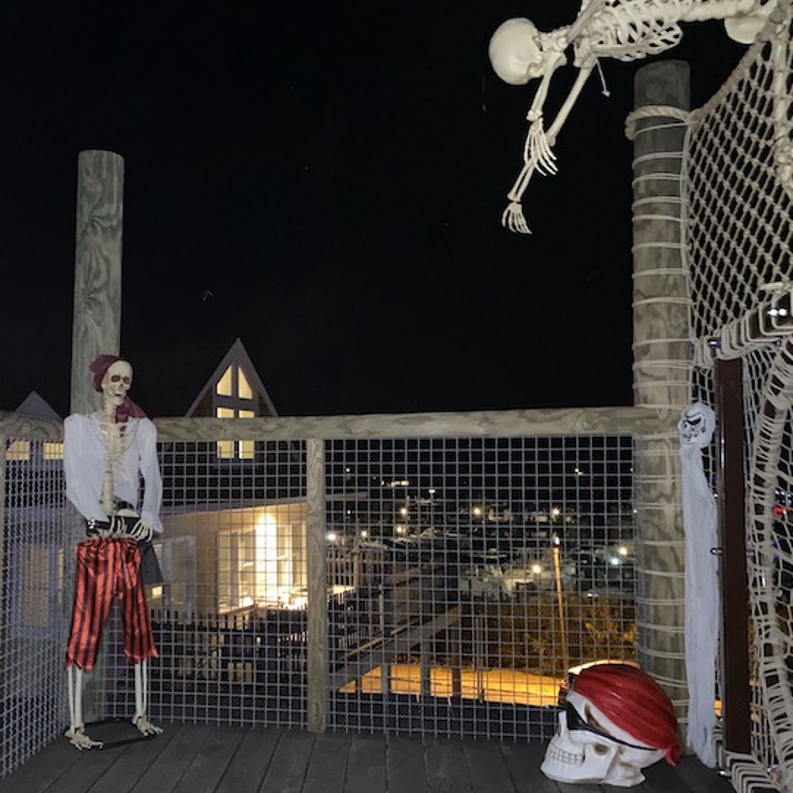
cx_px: 259
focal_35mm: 34
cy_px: 424
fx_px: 881
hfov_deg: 47.6
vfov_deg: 48.4
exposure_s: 1/4
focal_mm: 4.25
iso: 500
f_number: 1.8
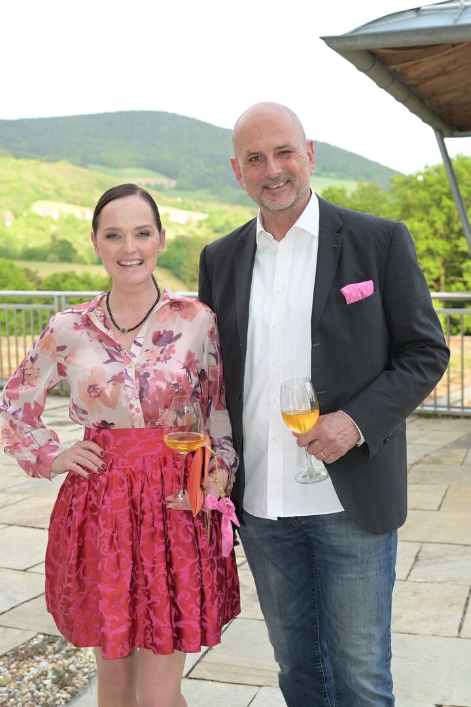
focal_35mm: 51
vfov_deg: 38.9
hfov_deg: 26.5
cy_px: 354
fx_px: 1001
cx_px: 236
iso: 200
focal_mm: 51
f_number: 5
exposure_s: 1/125
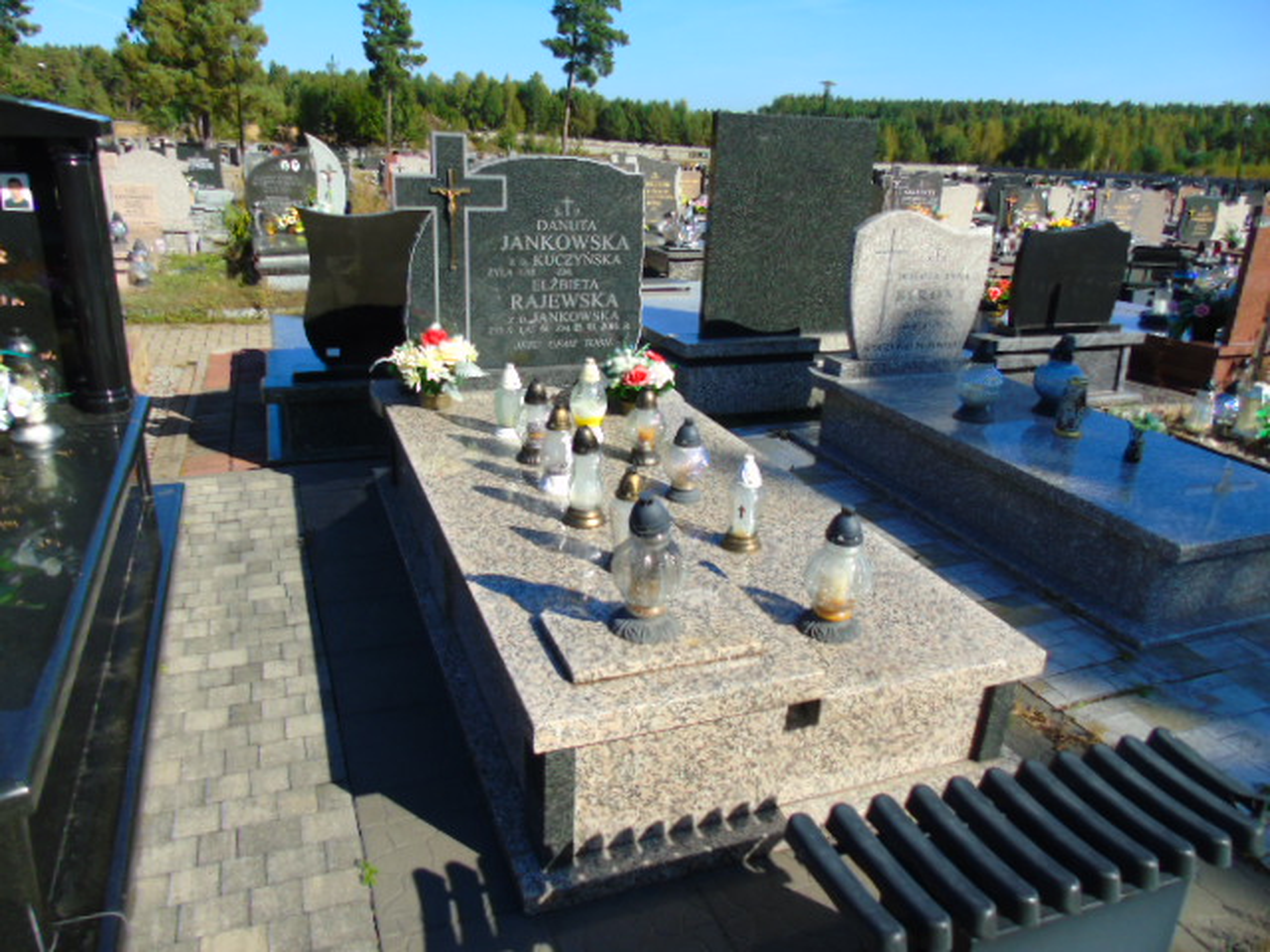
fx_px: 917
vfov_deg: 54.9
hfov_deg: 69.4
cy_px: 476
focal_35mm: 25
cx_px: 635
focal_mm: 4.4
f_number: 3.4
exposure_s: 1/800
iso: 80
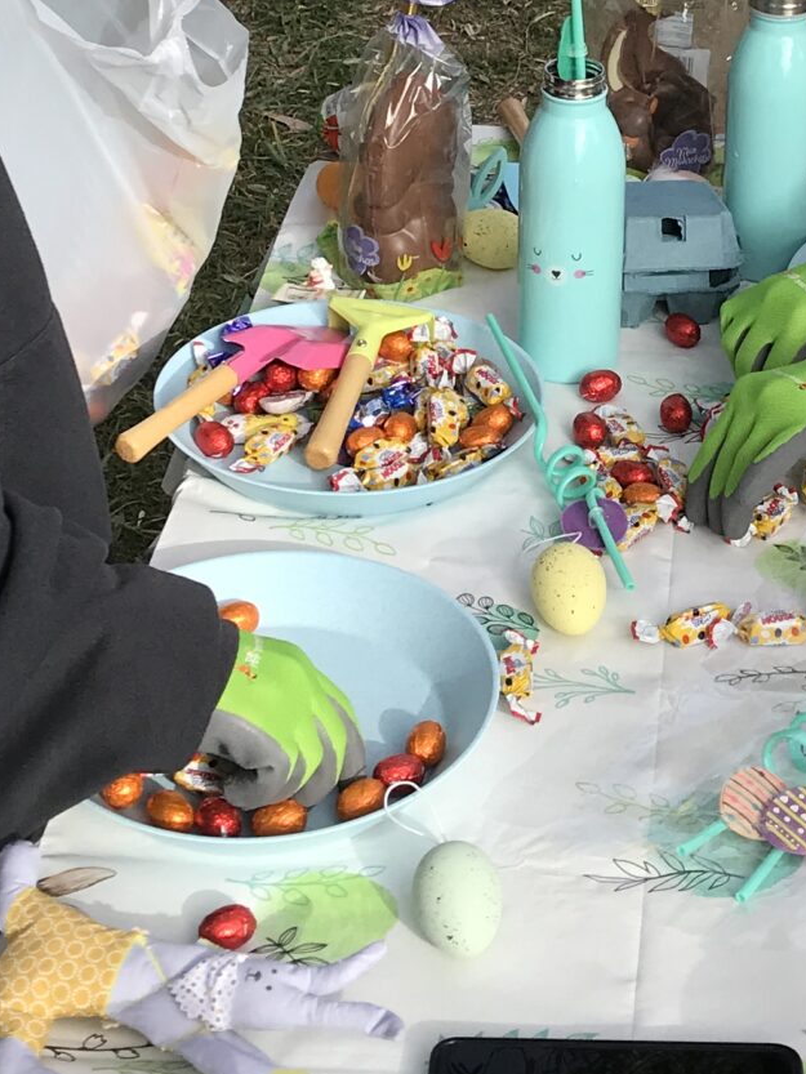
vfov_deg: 22.2
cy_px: 113
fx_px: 2669
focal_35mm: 86
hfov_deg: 17.1
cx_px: 565
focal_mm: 3.99
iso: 20
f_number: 1.8
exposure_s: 1/1368
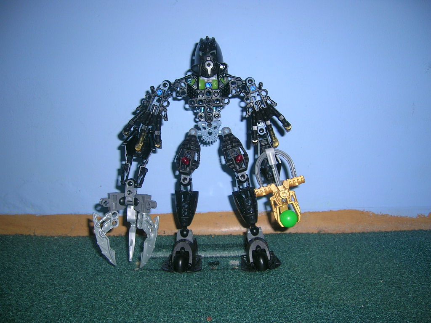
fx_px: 436
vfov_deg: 40.7
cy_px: 162
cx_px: 216
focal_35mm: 35
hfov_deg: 52.6
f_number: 2.8
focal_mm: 5.4
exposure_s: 1/60.1
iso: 50
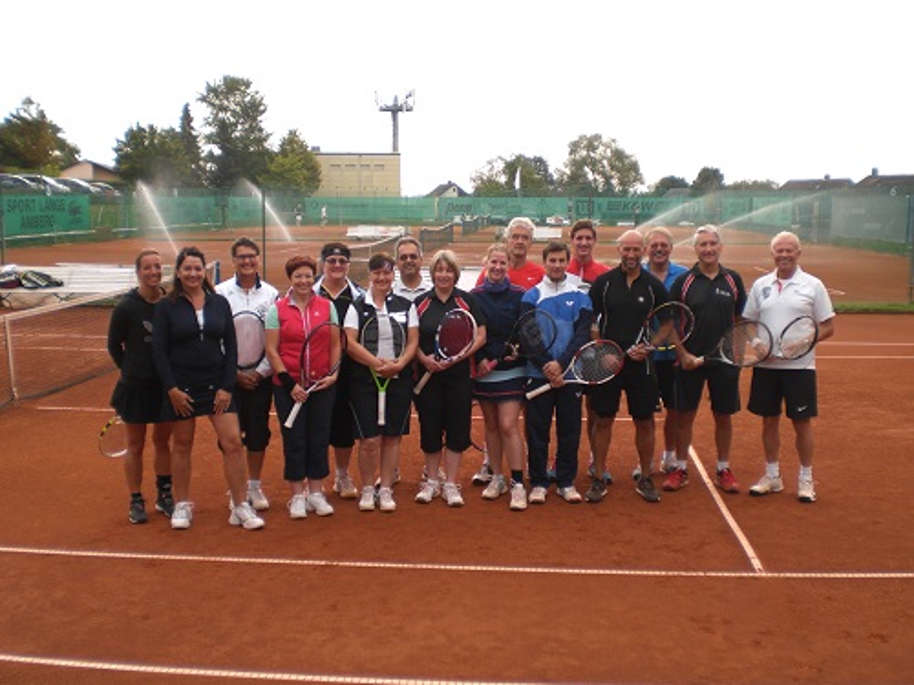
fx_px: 1003
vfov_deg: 37.7
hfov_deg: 49.0
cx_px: 457
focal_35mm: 38
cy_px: 342
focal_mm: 6.3
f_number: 3.1
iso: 50
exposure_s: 1/125
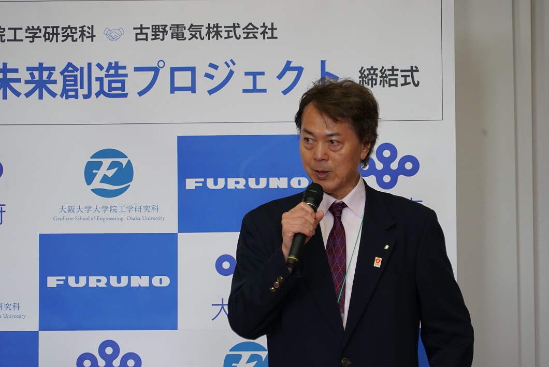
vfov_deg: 7.5
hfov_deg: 11.2
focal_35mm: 184
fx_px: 2807
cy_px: 184
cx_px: 274
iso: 1600
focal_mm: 184
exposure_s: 1/200
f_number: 6.3
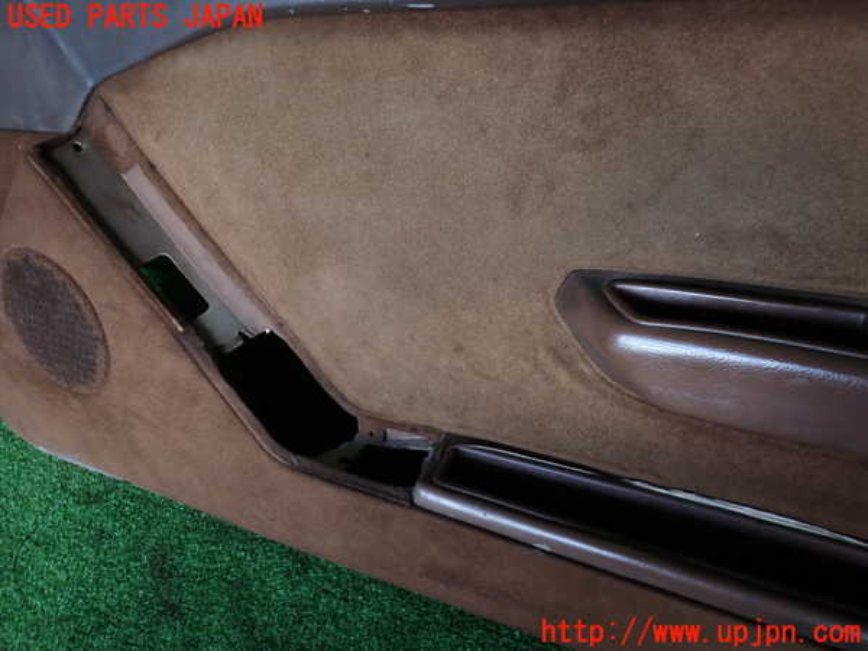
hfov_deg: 69.4
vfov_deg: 54.9
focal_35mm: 25
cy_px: 326
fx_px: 627
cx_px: 434
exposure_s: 1/80
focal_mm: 4.5
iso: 100
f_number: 2
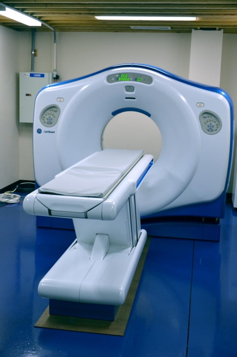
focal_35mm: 48
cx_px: 118
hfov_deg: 27.9
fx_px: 476
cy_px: 178
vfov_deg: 41.2
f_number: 4.2
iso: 500
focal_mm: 32
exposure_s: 1/60
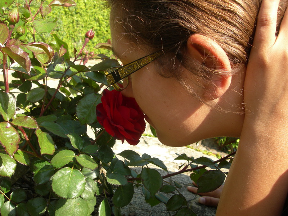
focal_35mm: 38
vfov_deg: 37.7
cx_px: 144
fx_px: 316
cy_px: 108
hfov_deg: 49.0
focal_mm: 7.8
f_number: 4.8
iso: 50
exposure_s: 1/168
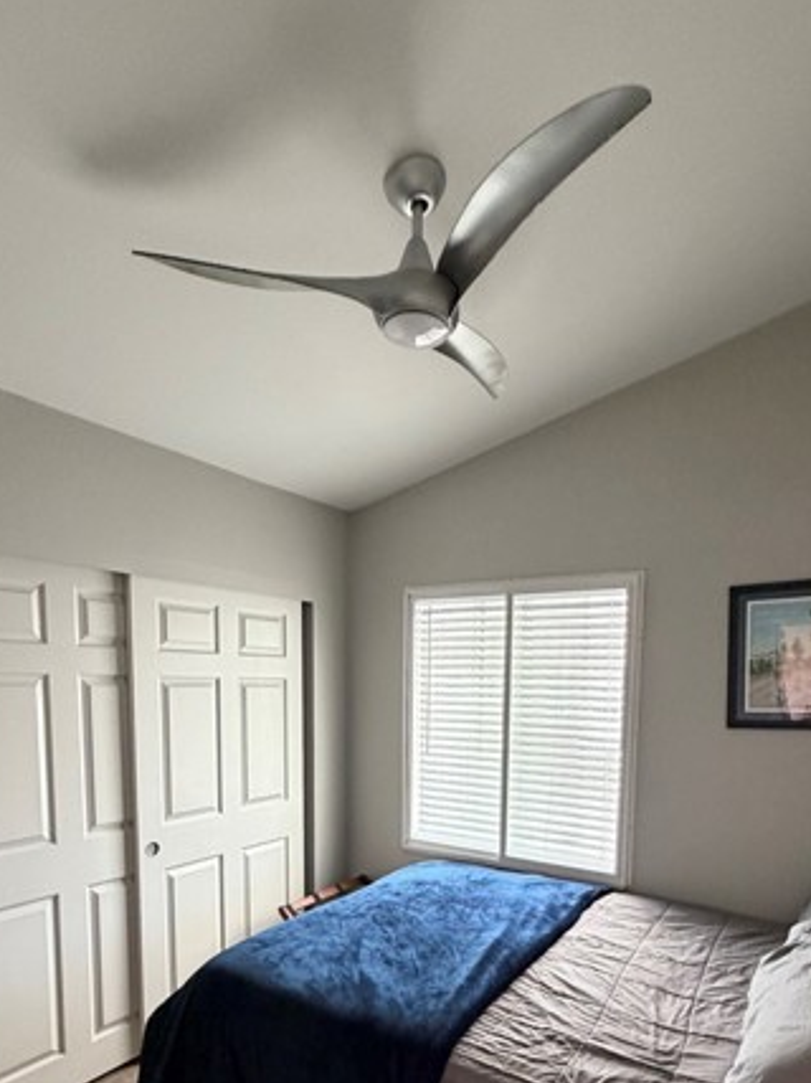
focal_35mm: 21
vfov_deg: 76.0
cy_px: 741
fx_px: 656
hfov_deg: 63.3
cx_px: 449
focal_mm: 2.22
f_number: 2.2
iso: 320
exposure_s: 1/60
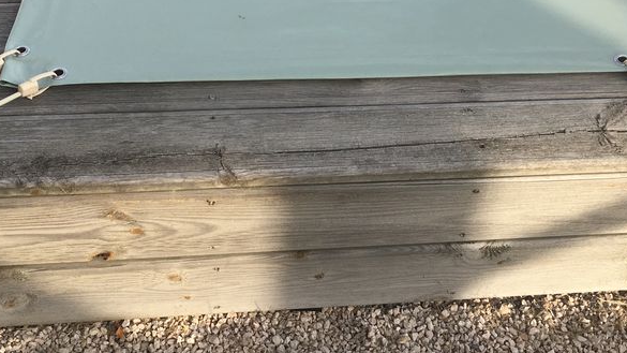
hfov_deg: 38.5
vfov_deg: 21.8
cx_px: 319
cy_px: 54
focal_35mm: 54
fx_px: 898
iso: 25
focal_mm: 4.15
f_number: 2.2
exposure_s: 1/651
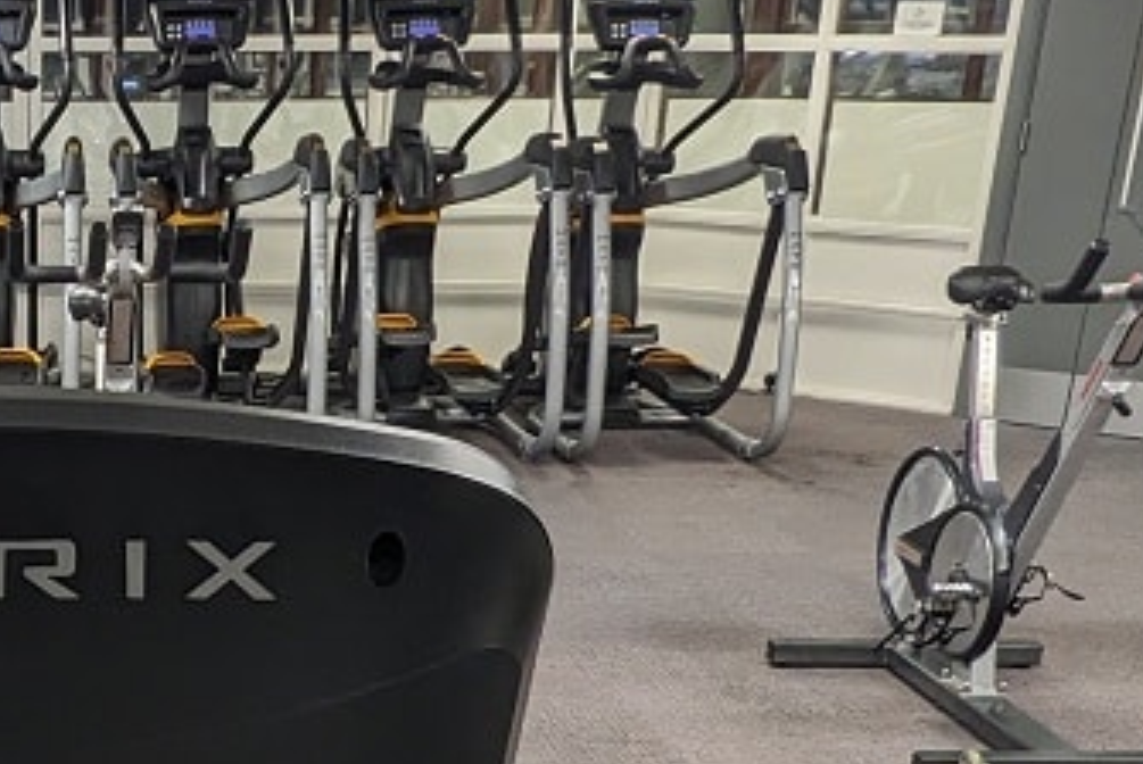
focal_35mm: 63
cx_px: -24
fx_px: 2002
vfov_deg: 20.6
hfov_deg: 29.6
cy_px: 846
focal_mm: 2.22
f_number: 2.2
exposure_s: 1/25
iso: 65
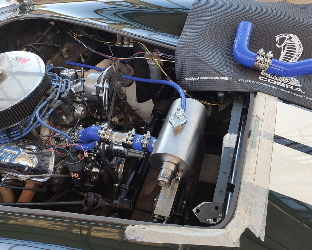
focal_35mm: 30
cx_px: 164
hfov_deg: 58.7
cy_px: 128
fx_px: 277
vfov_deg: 48.5
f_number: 1.75
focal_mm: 4.77
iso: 199
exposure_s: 1/100
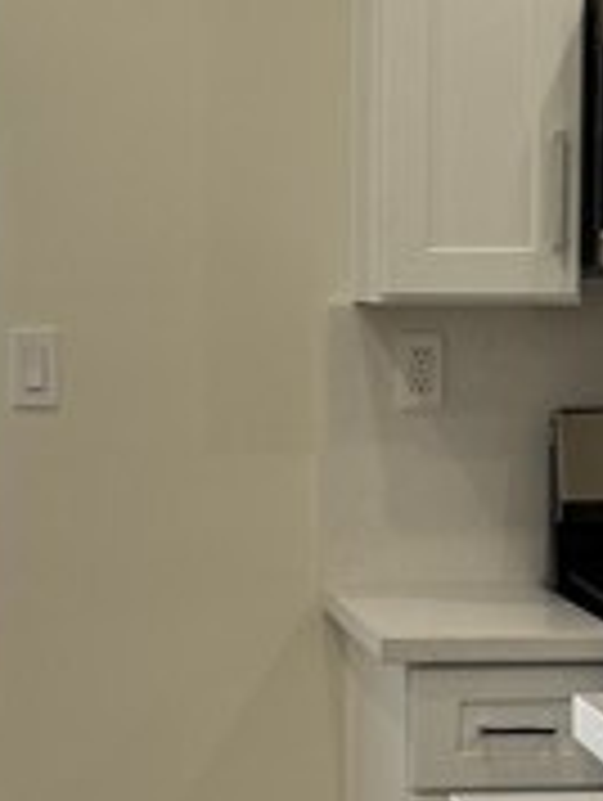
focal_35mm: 138
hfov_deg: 10.8
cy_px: 670
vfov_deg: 14.2
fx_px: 3198
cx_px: 436
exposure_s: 1/157
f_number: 1.78
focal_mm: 6.76
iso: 64
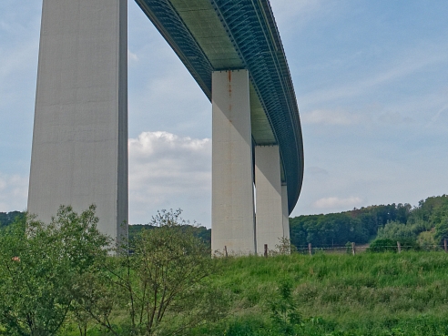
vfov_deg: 22.9
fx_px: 815
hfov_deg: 30.7
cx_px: 214
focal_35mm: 63
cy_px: 59
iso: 200
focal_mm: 15
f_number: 7.1
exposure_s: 1/1600
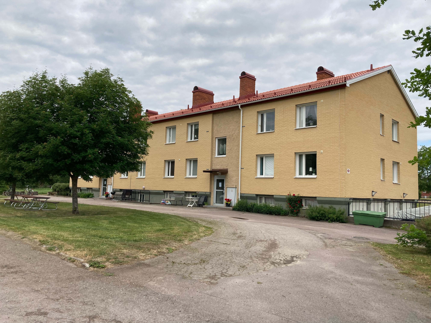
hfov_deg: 63.4
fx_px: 349
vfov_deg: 49.7
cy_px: 162
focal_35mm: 28
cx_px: 216
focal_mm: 3.99
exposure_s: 1/1656
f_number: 1.8
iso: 20
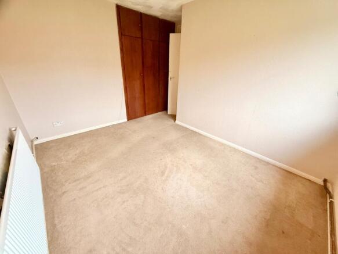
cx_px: 169
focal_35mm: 14
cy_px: 127
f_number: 2.2
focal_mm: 2.22
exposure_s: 1/50
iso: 250
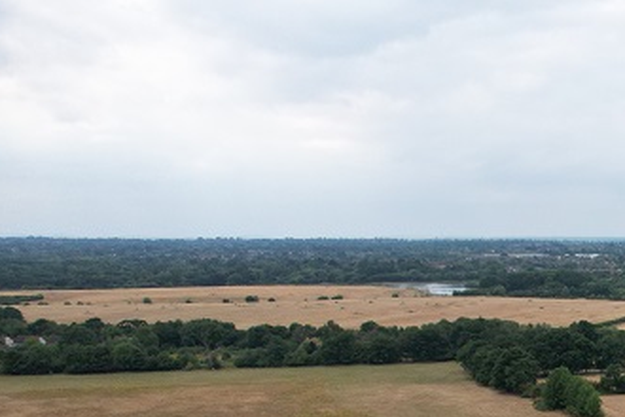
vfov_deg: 20.5
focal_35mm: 60
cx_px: 843
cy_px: 550
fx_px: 1042
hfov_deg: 27.2
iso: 320
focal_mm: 8.38
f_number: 2.8
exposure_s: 1/2500
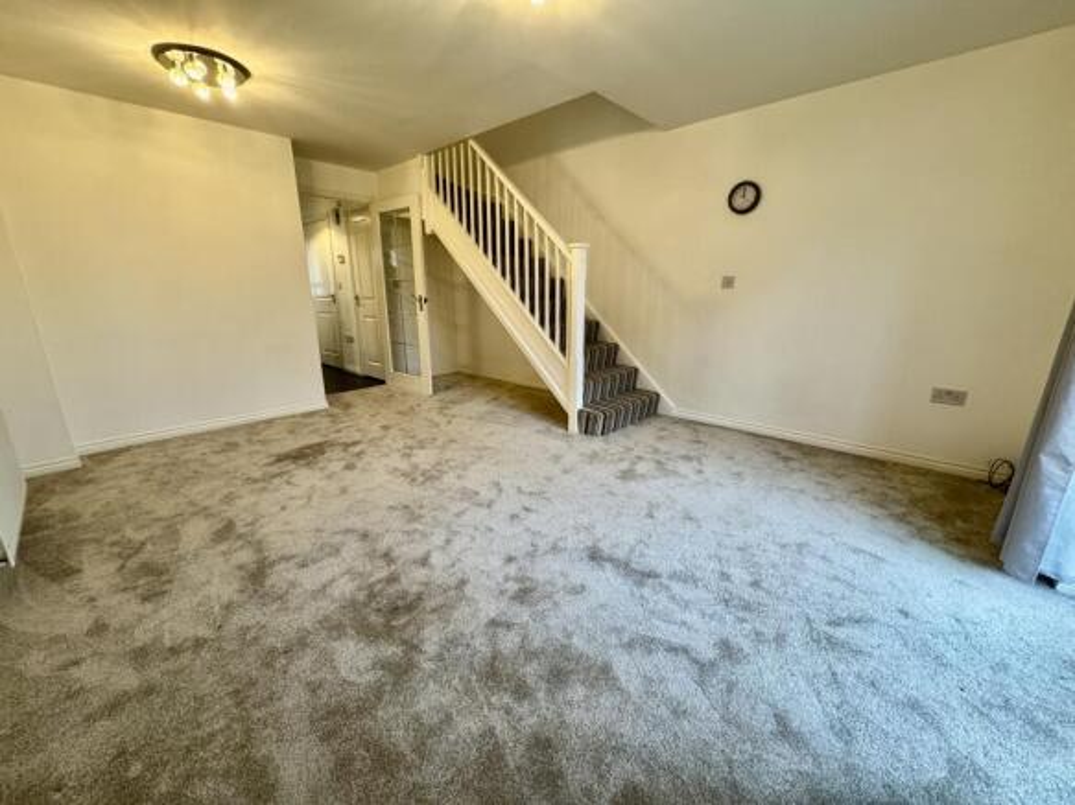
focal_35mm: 14
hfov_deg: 102.1
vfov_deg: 85.7
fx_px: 435
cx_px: 538
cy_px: 402
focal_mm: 2.22
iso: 250
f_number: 2.2
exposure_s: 1/99
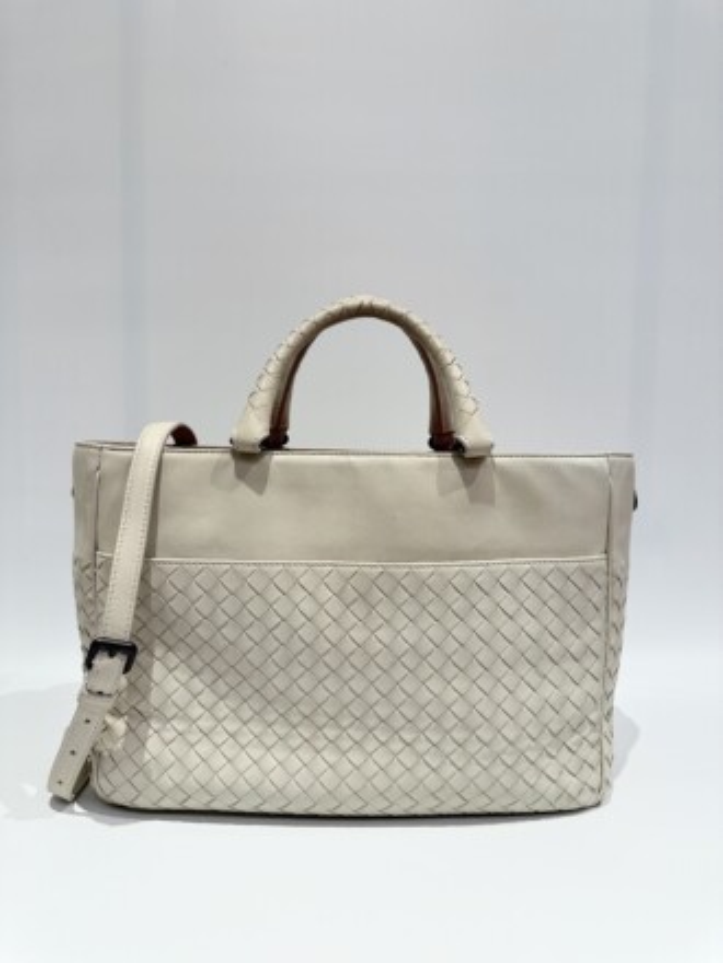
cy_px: 482
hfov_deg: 56.8
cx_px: 362
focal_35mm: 24
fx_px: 668
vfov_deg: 71.6
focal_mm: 6.86
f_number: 1.78
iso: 200
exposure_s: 1/100
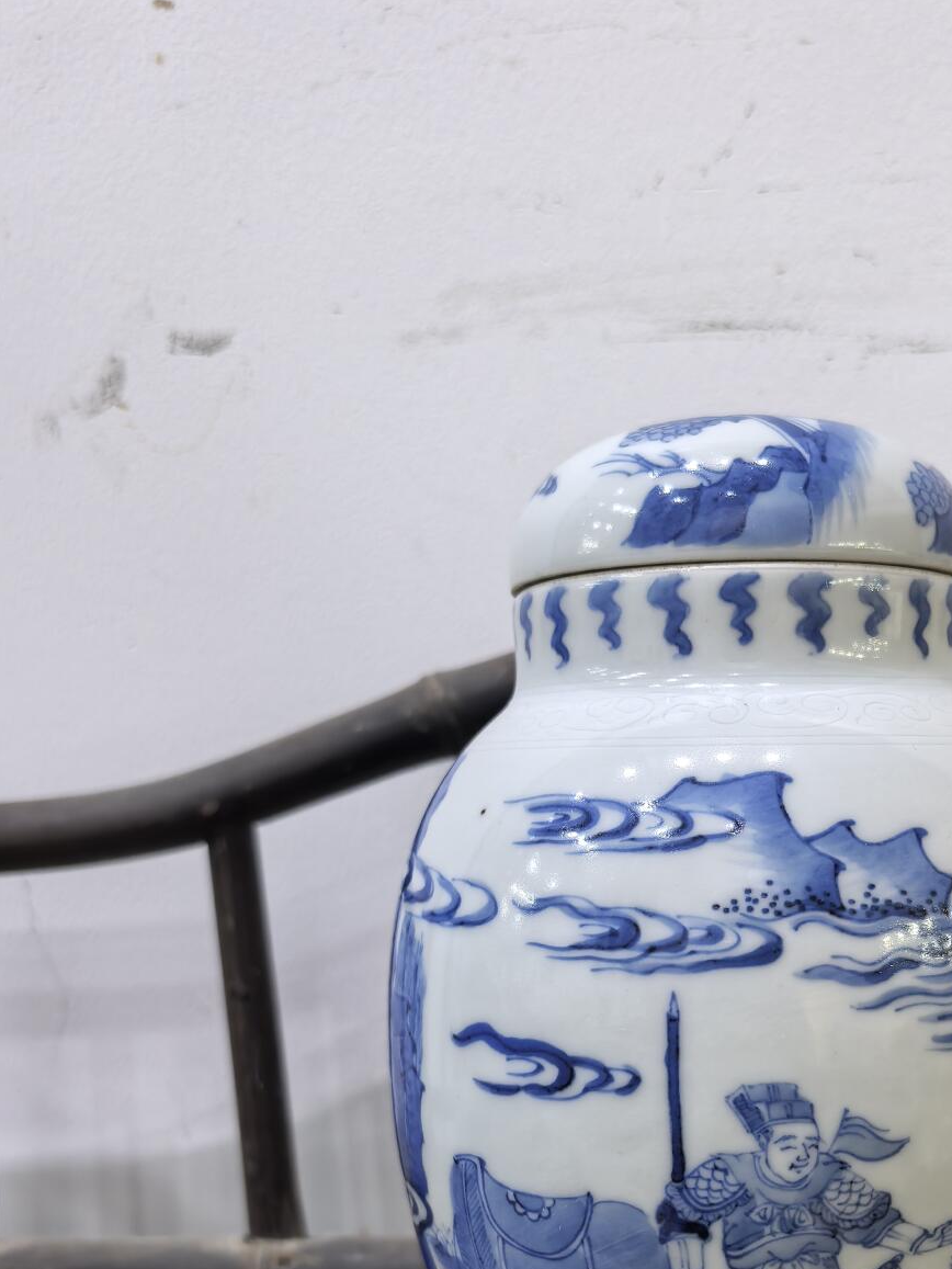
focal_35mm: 42
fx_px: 1540
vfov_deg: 43.2
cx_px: 719
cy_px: 965
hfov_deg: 33.6
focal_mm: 6.98
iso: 250
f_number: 2
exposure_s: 1/50
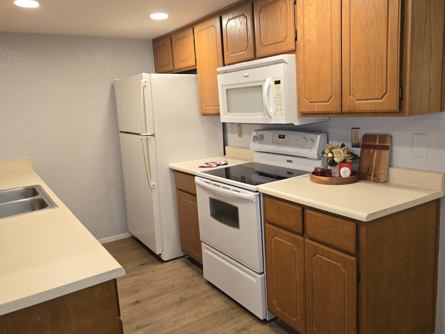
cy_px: 172
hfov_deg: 63.4
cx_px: 237
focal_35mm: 28
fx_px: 360
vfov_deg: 49.7
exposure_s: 1/60
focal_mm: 5.4
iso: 125
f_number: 1.8
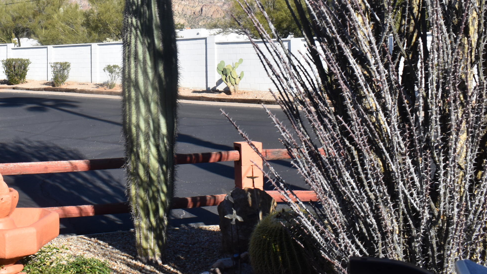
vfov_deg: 23.1
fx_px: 656
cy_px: 33
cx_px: 166
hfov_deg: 40.3
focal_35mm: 51
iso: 200
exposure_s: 1/400
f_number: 10
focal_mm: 21
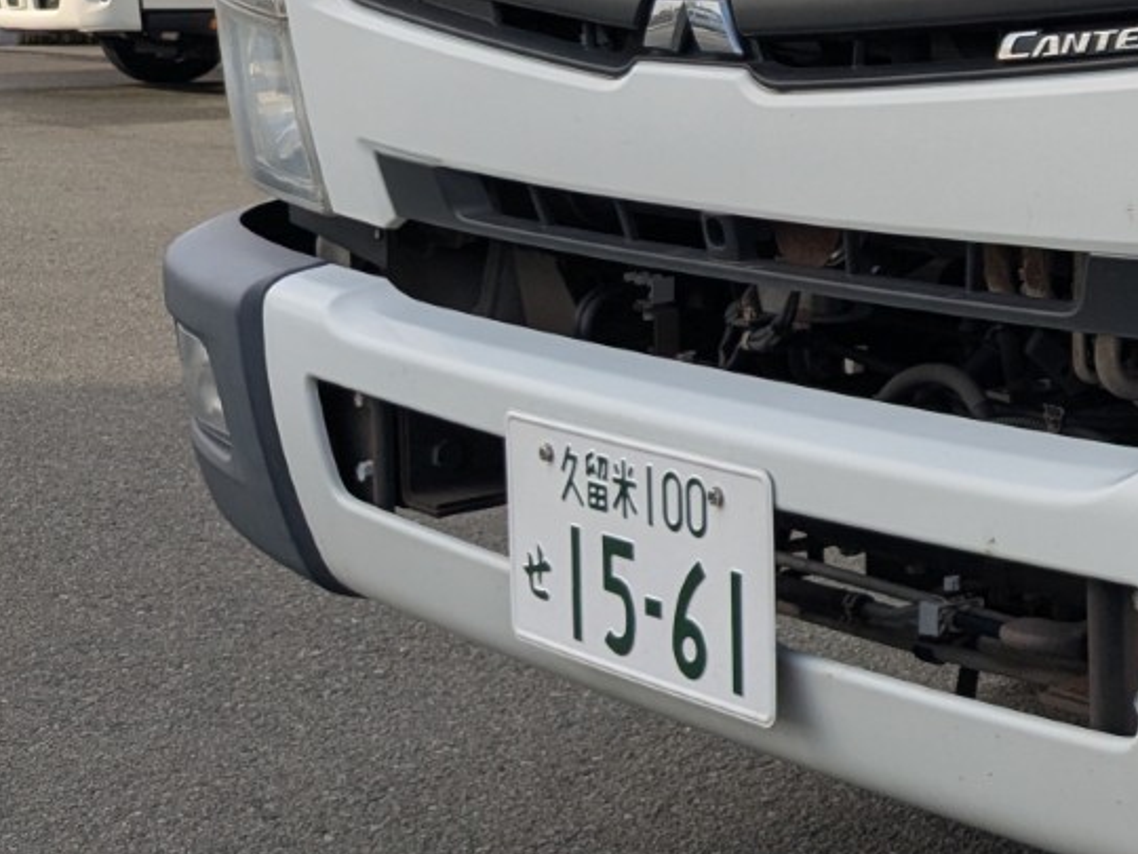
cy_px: 46
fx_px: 2630
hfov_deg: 21.4
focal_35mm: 80
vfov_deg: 18.1
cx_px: 1600
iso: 53
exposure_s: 1/1560
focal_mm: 4.38
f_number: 1.73
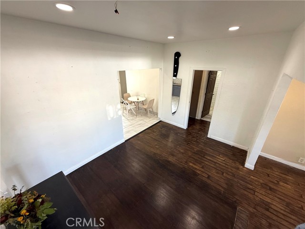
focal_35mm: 14
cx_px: 152
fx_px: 123
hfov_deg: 102.1
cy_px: 114
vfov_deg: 85.7
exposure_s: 1/120
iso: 200
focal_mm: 2.22
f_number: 2.2
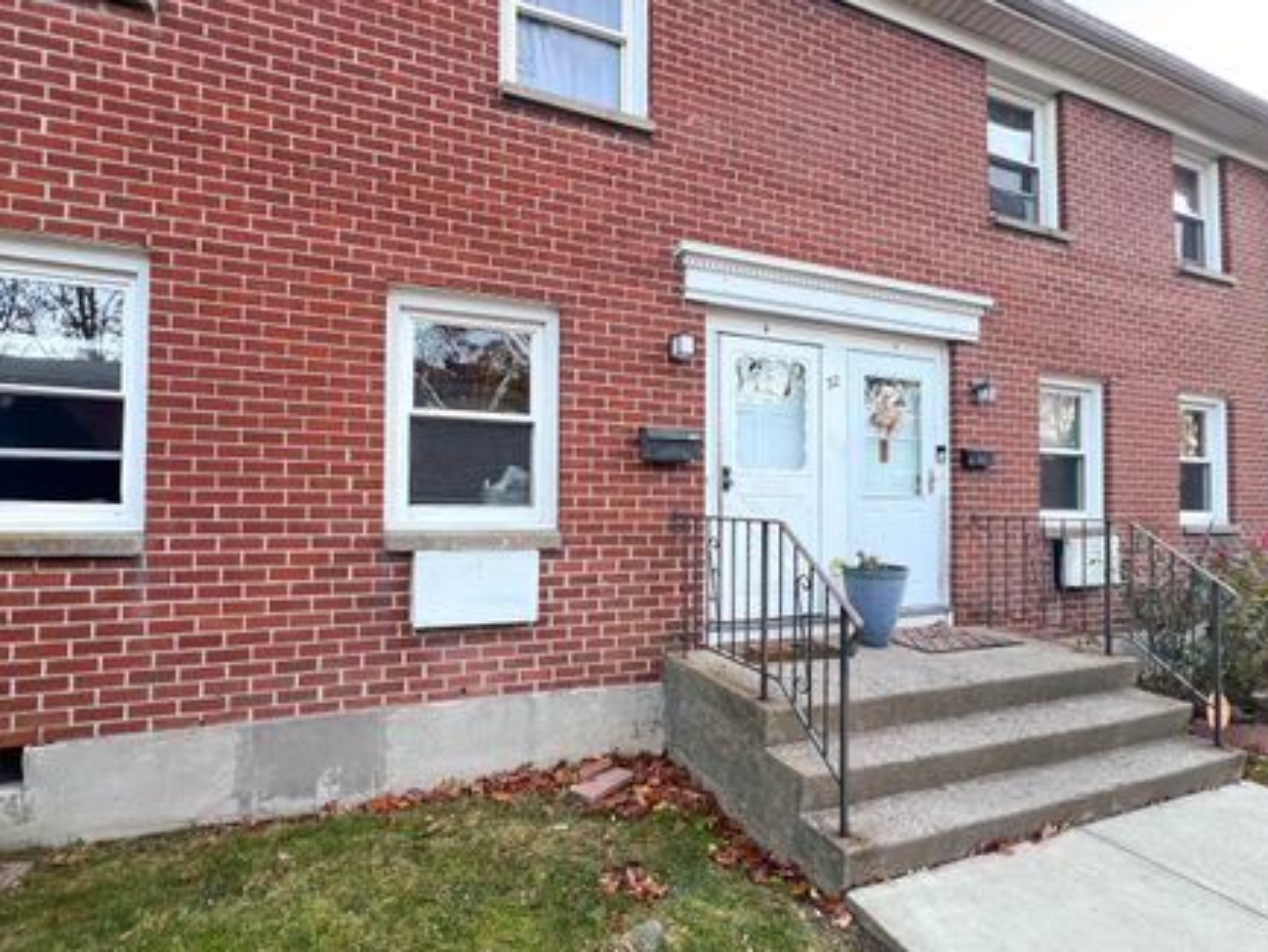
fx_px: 550
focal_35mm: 15
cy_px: 497
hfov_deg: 98.0
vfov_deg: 81.7
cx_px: 589
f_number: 1.8
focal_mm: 1.57
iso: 64
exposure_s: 1/100
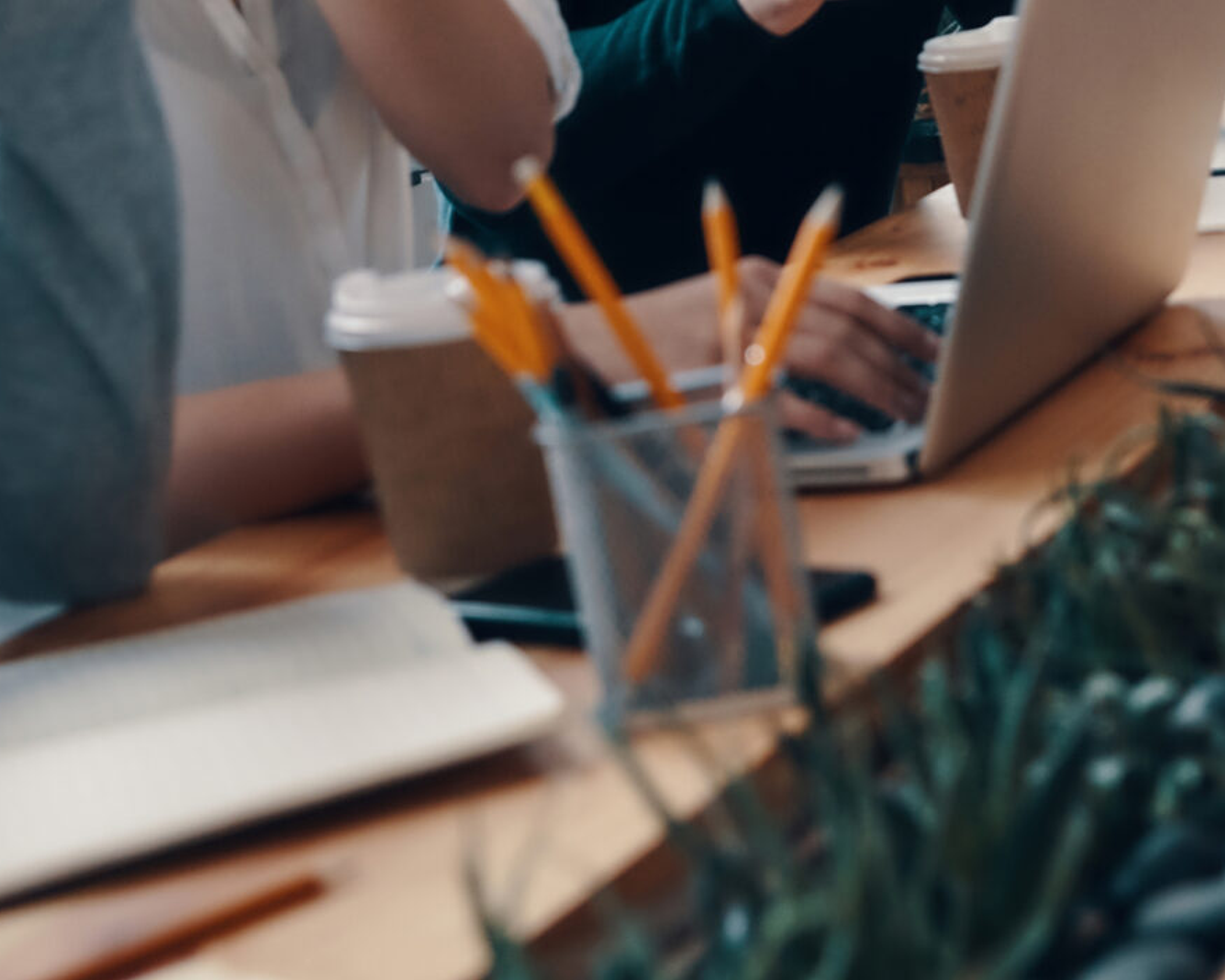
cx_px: 960
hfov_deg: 23.0
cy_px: -59
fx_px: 2973
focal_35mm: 82
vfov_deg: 18.1
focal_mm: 30
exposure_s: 1/100
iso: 640
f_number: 3.2
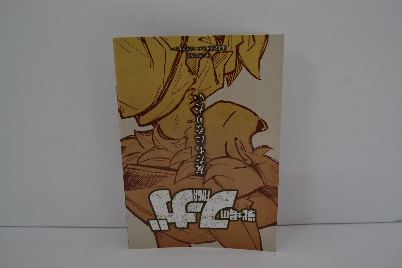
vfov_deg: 40.0
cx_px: 201
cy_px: 134
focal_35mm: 33
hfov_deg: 57.2
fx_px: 368
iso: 400
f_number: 4
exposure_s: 1/25
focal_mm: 22
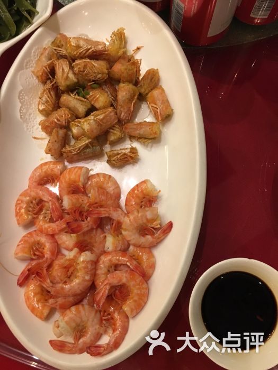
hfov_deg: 48.2
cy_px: 185
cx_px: 139
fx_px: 311
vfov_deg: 61.7
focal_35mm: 29
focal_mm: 4.15
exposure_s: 1/25
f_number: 2.2
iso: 200
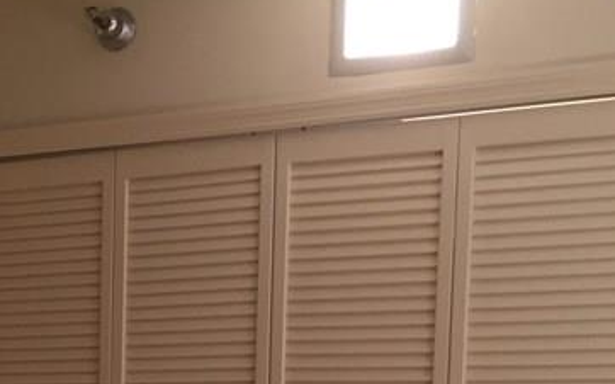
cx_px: -41
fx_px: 1458
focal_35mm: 87
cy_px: 578
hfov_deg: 22.6
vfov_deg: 14.0
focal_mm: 4.15
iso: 125
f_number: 2.2
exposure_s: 1/30
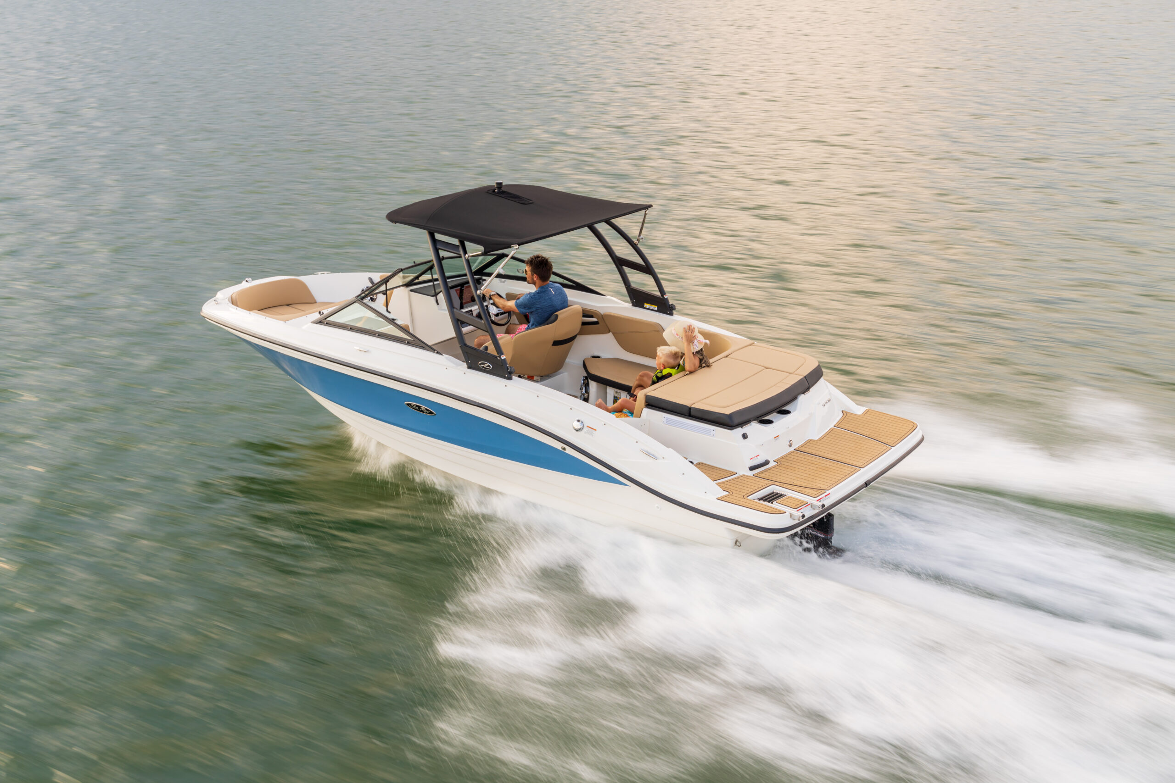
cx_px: 588
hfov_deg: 44.5
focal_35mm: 44
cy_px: 392
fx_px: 1436
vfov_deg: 30.5
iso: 100
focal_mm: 44
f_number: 8
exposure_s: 1/60
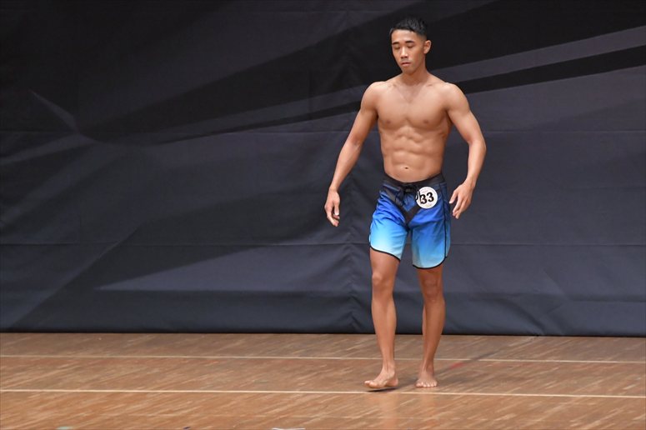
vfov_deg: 4.6
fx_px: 5381
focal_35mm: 300
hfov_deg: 6.9
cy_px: 215
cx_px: 323
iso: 6400
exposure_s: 1/400
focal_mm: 200
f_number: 5.6
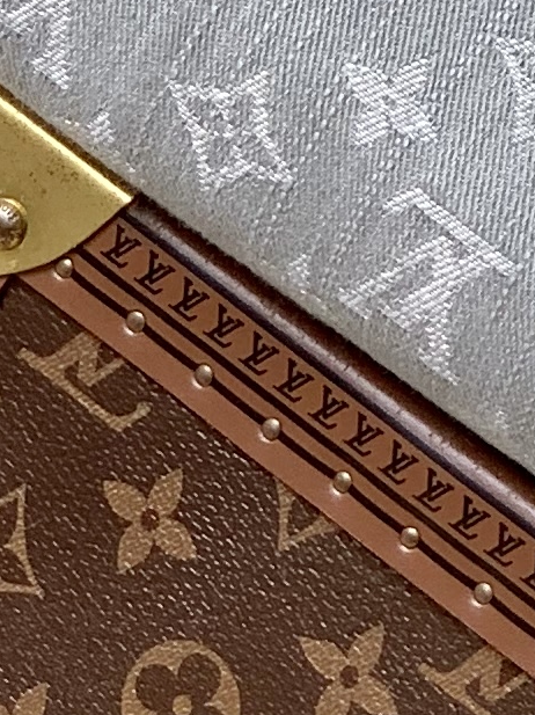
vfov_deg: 5.8
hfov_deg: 4.3
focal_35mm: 340
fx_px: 7014
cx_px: 1173
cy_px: -312
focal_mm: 6
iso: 16
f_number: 2.4
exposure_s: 1/122
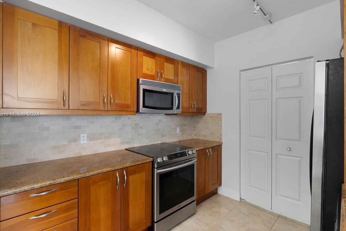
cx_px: 166
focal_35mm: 17
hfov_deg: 93.2
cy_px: 115
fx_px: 163
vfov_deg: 70.4
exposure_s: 1/5
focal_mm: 14
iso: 250
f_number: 7.1
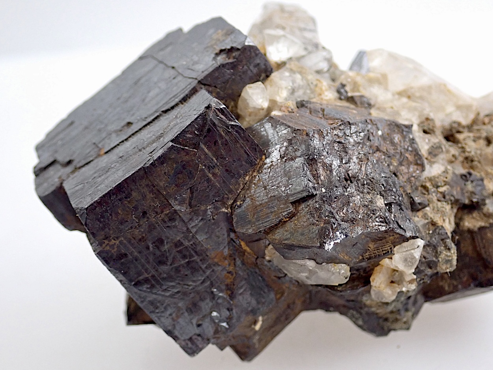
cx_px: 246
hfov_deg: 23.8
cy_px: 185
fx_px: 1168
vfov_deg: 18.0
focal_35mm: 82
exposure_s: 1/30
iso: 800
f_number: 4.3
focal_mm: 14.62
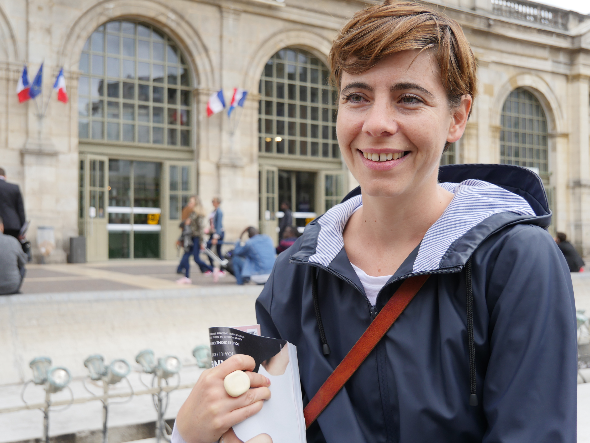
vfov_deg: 36.0
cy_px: 222
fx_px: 682
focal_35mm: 40
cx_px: 295
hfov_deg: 46.8
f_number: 4.5
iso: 200
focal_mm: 20
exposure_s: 1/500
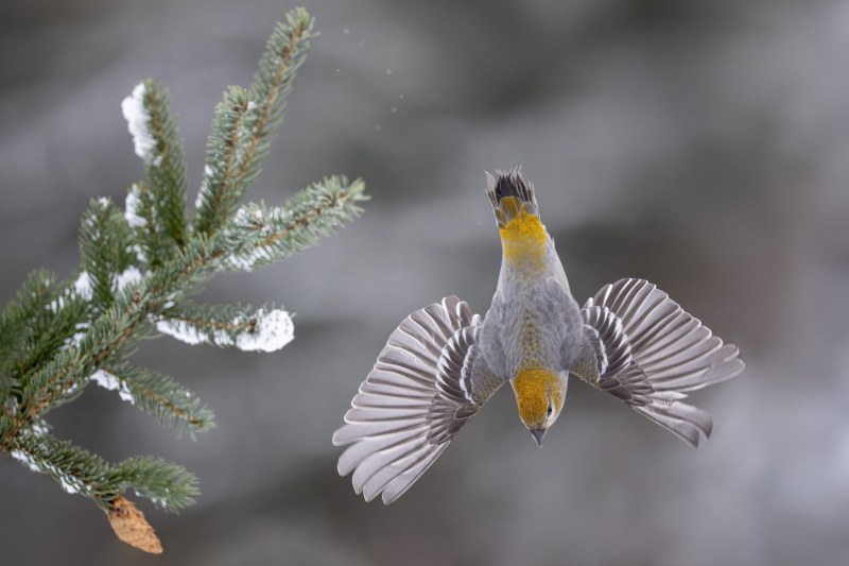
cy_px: 283
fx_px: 7073
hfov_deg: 6.9
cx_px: 424
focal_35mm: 300
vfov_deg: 4.6
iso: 8000
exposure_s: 1/5000
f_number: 2.8
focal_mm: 300
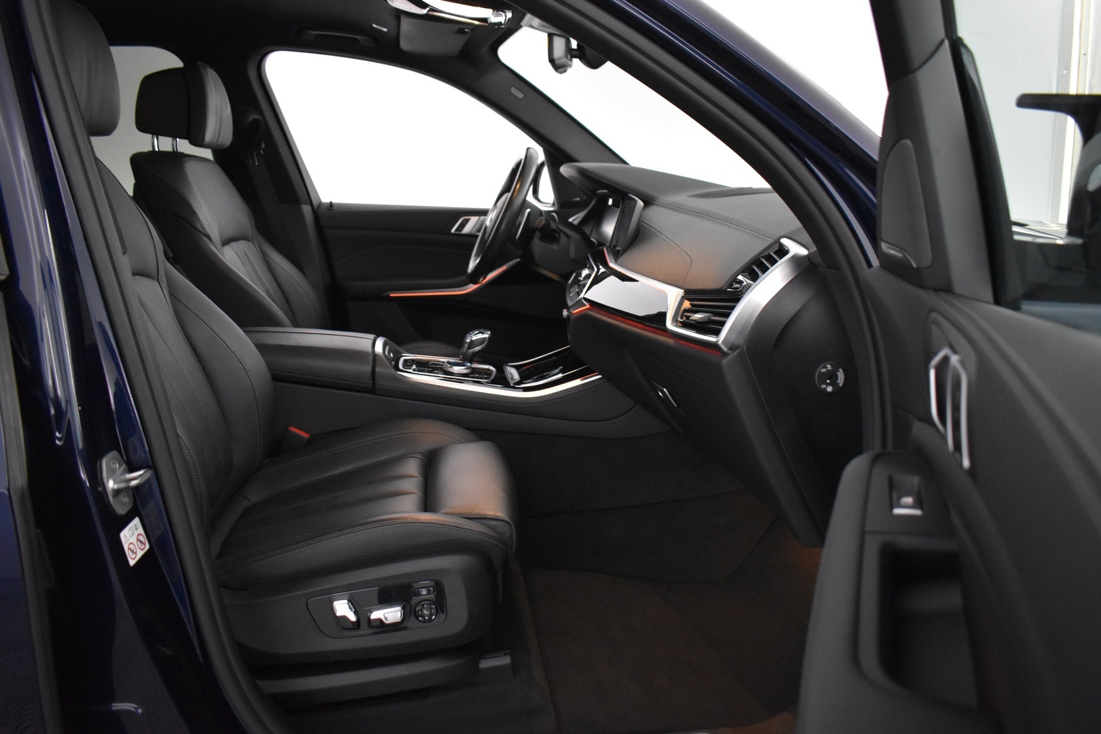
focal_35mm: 27
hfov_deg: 67.4
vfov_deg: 47.9
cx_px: 550
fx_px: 826
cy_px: 367
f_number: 3.5
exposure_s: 1/60
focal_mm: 18
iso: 3200
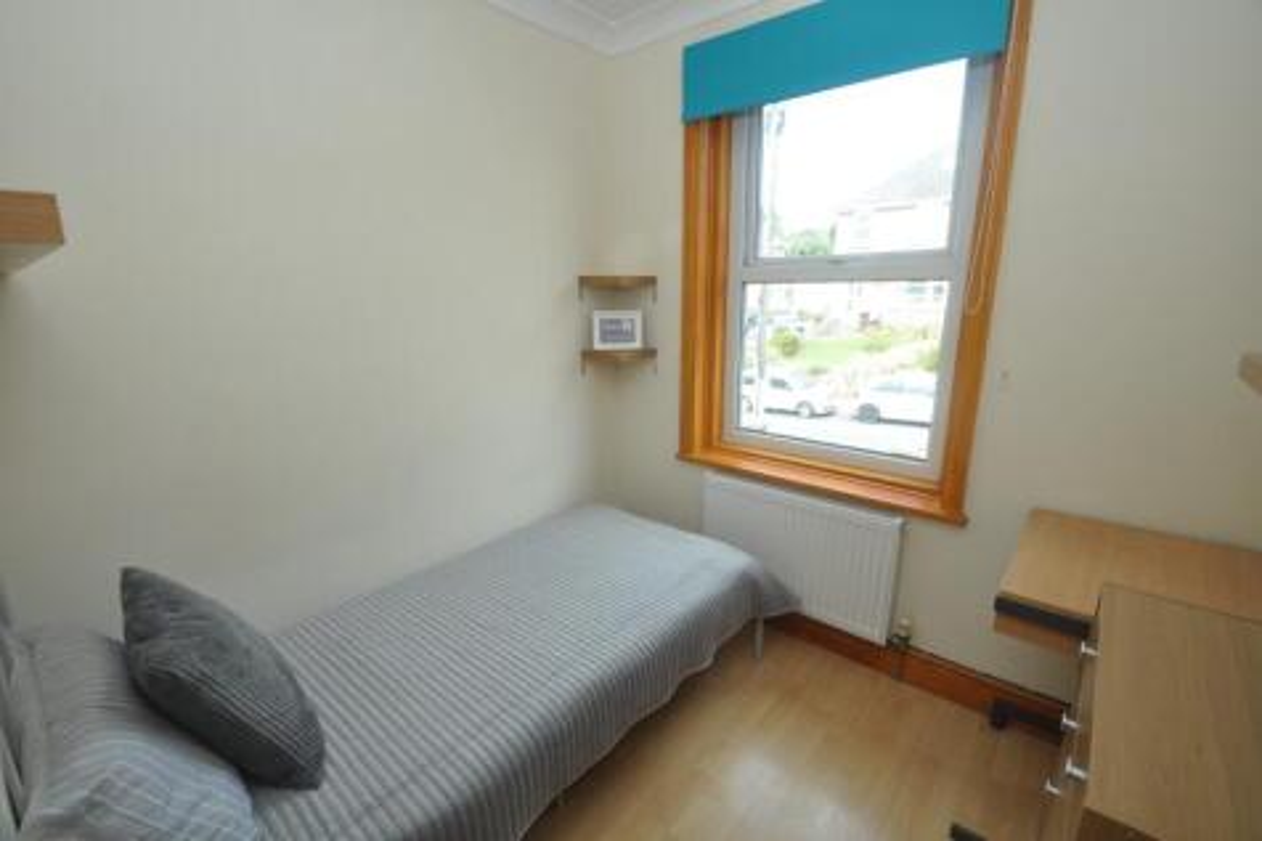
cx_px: 631
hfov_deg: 100.4
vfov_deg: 77.3
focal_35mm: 15
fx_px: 526
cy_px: 420
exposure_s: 1/125
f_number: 5.6
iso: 400
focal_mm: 10
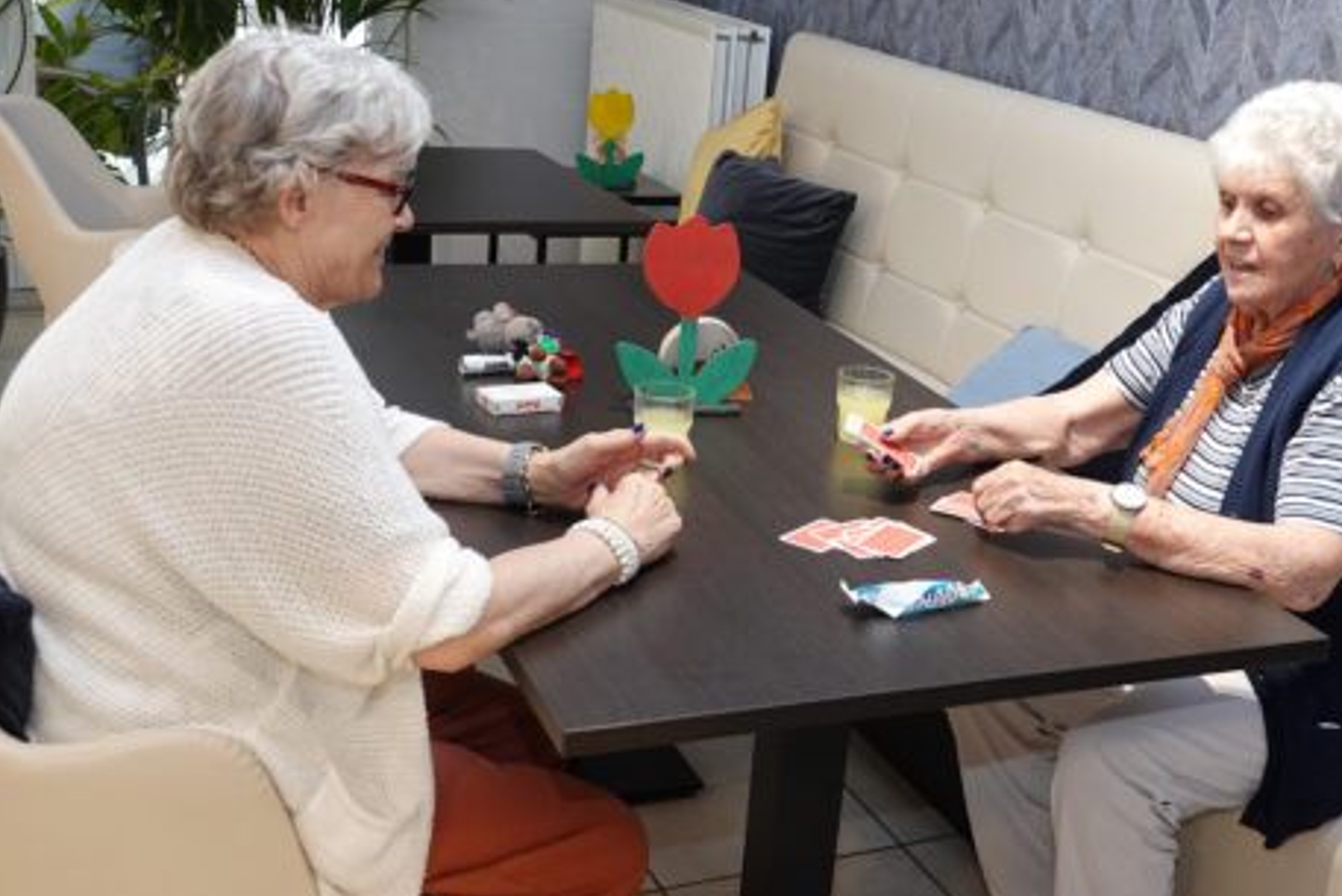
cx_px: 737
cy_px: 494
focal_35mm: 42
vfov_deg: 31.9
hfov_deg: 46.3
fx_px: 1566
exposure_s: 1/40
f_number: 2.8
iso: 400
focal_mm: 11.77
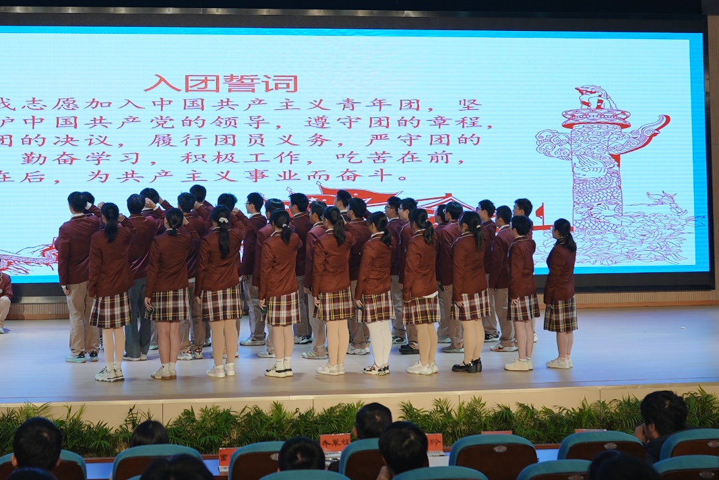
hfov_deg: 36.4
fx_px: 1079
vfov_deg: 24.8
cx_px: 230
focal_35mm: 54
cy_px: 124
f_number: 2.8
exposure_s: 1/200
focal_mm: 24
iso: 125
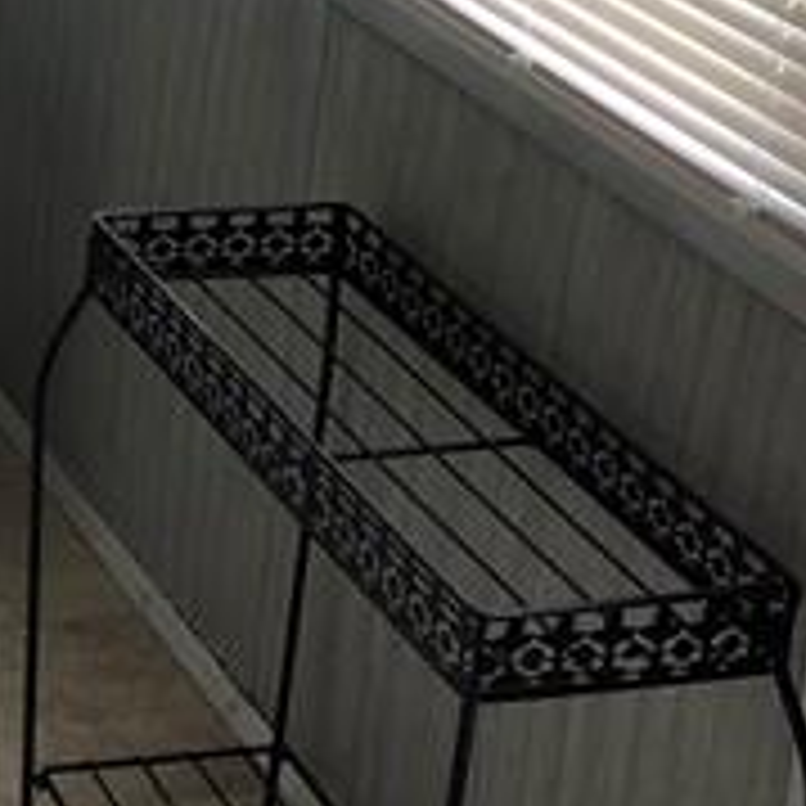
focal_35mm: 106
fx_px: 2792
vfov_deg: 15.7
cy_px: -194
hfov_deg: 15.6
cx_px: -261
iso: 40
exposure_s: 1/17
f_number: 1.8
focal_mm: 3.99
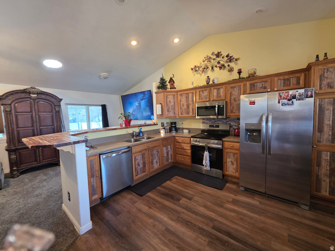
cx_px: 168
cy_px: 126
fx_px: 126
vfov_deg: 89.9
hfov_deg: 106.2
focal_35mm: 13
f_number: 1.9
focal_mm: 2.2
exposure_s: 1/60
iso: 160
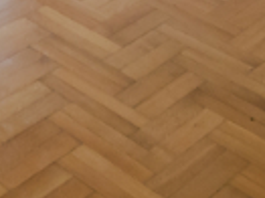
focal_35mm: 107
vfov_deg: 9.4
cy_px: -465
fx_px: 818
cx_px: -235
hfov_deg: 15.4
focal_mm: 7
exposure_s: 1/60
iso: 400
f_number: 4
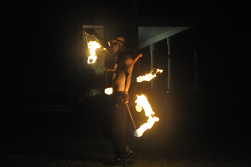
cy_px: 84
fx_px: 783
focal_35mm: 112
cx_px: 126
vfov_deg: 12.1
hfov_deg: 18.2
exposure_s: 1/125
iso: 900
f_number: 2.8
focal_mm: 75
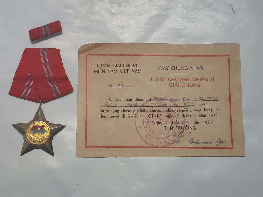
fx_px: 517
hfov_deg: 28.6
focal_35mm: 68
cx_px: 132
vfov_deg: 21.6
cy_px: 98
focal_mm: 5.52
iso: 800
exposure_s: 1/50
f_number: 1.95
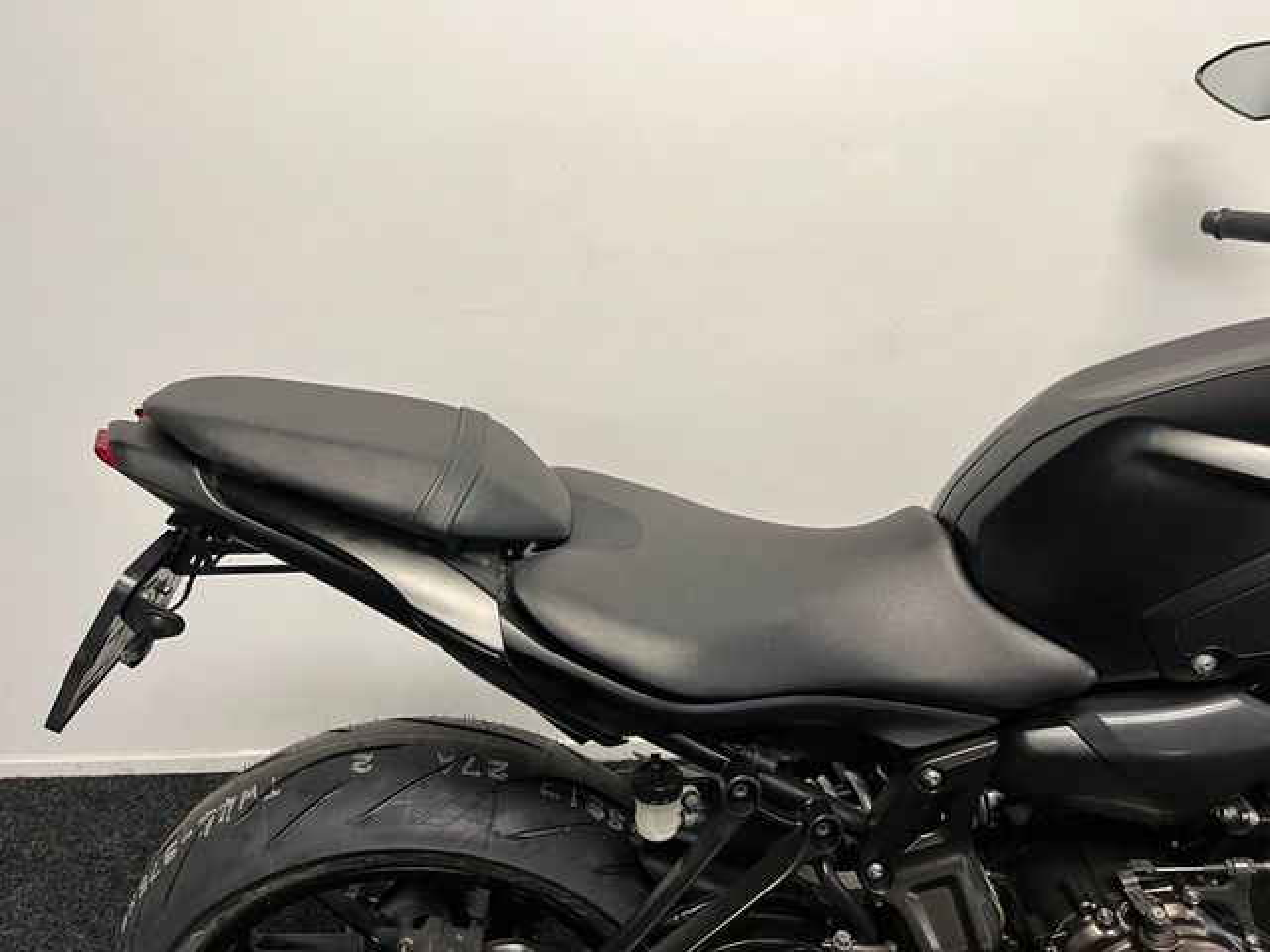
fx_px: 954
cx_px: 635
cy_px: 476
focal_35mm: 26
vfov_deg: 53.1
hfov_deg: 67.3
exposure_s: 1/50
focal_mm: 5.1
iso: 80
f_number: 1.6
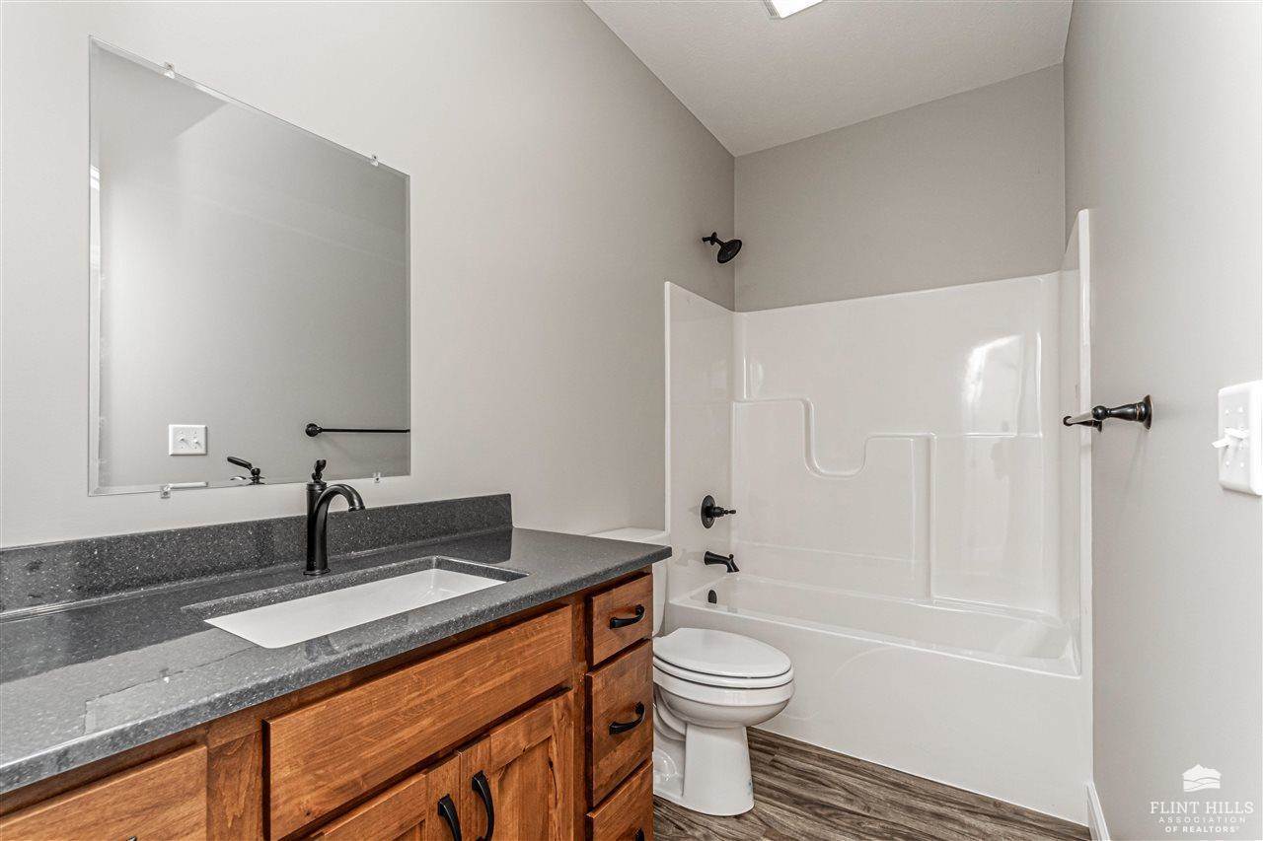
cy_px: 420
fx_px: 526
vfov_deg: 77.3
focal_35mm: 15
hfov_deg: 100.4
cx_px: 632
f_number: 10
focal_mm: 10
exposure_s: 1/60
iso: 1250
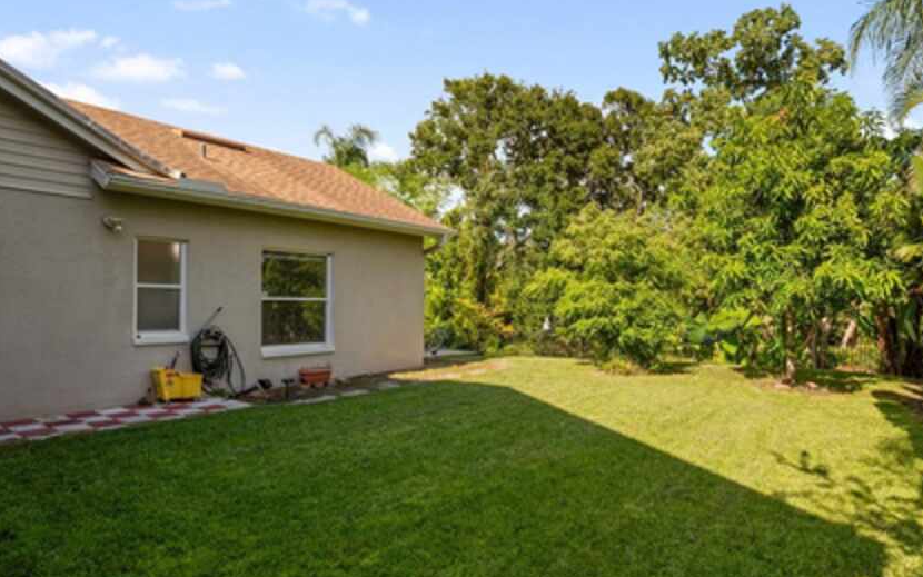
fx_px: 553
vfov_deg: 55.0
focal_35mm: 22
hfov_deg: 79.5
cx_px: 495
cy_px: 310
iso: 250
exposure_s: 1/400
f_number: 6.3
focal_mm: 14
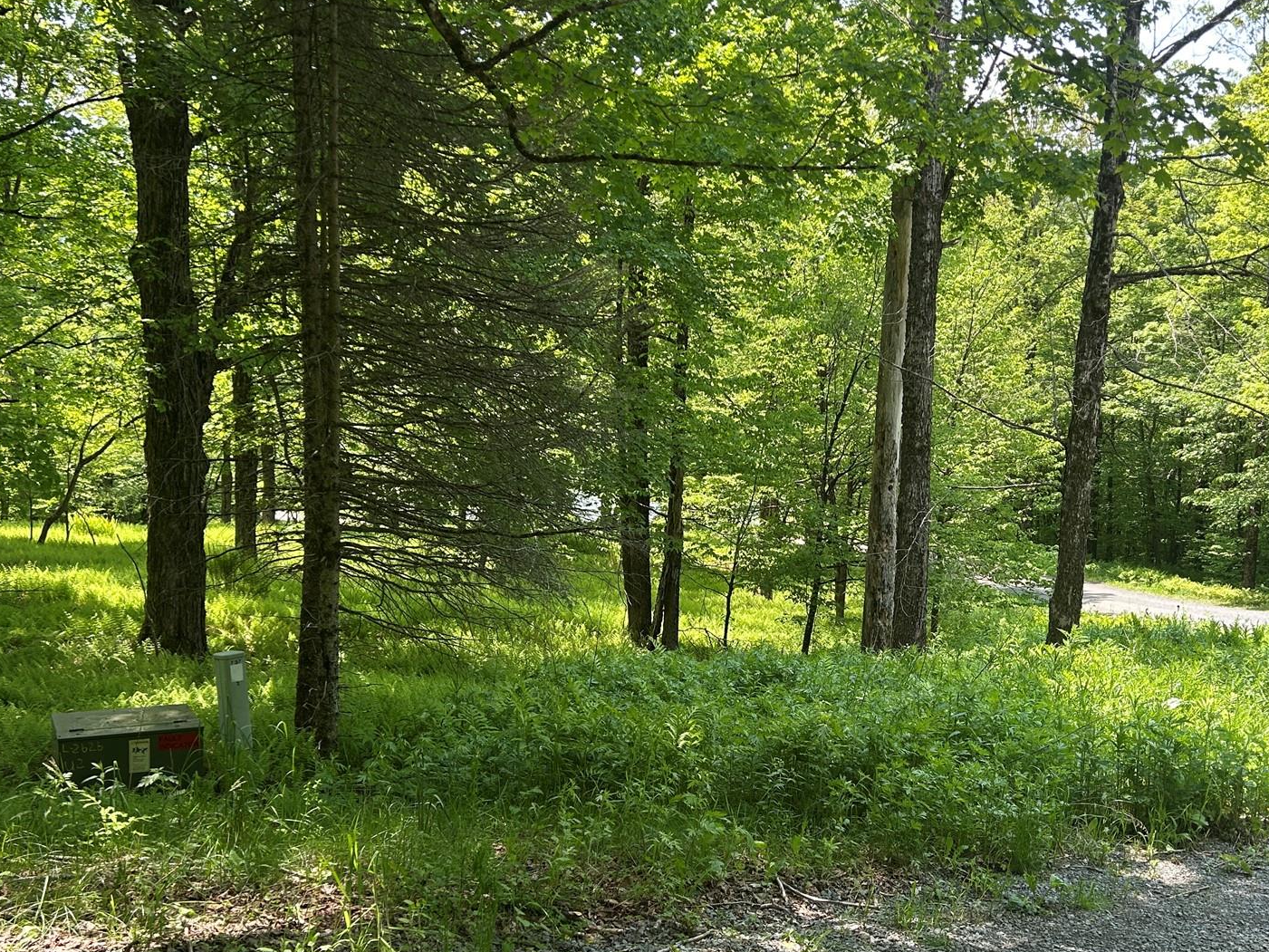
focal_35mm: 38
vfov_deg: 37.6
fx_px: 1393
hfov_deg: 48.8
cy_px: 553
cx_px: 742
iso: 50
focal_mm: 5.7
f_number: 1.5
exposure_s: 1/621
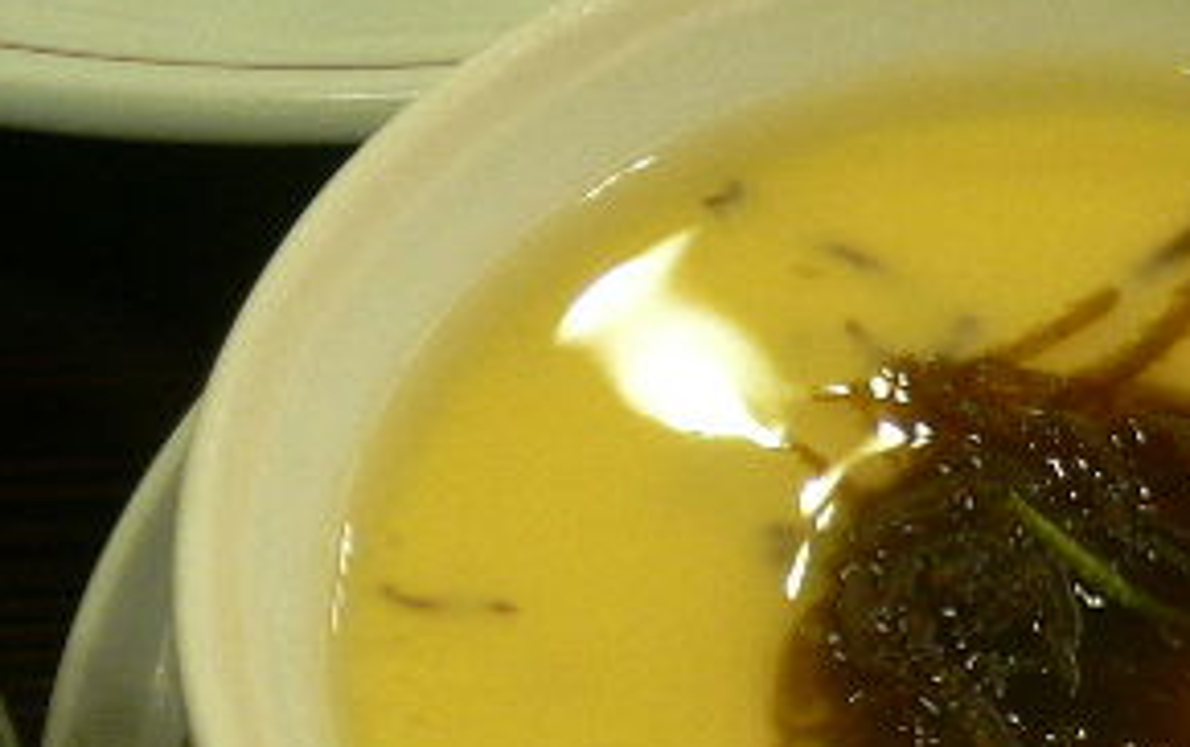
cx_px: 1063
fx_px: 2695
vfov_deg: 15.3
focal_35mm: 83
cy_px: 852
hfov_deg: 24.2
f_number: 2.8
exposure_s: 1/15
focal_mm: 5.8
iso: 150
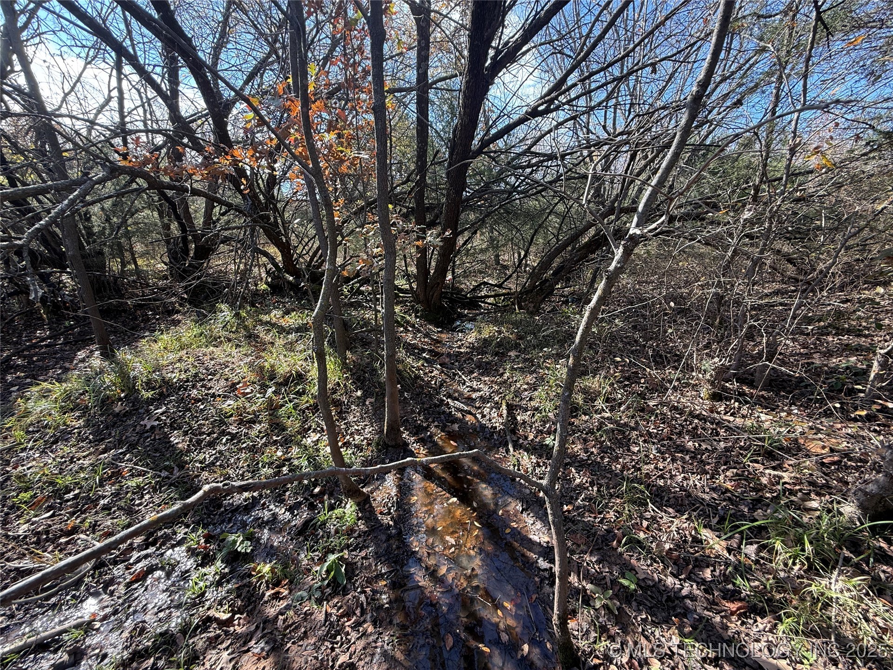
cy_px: 335
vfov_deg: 85.7
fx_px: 361
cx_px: 446
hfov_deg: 102.1
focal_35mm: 14
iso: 50
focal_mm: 2.22
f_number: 2.2
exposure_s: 1/173
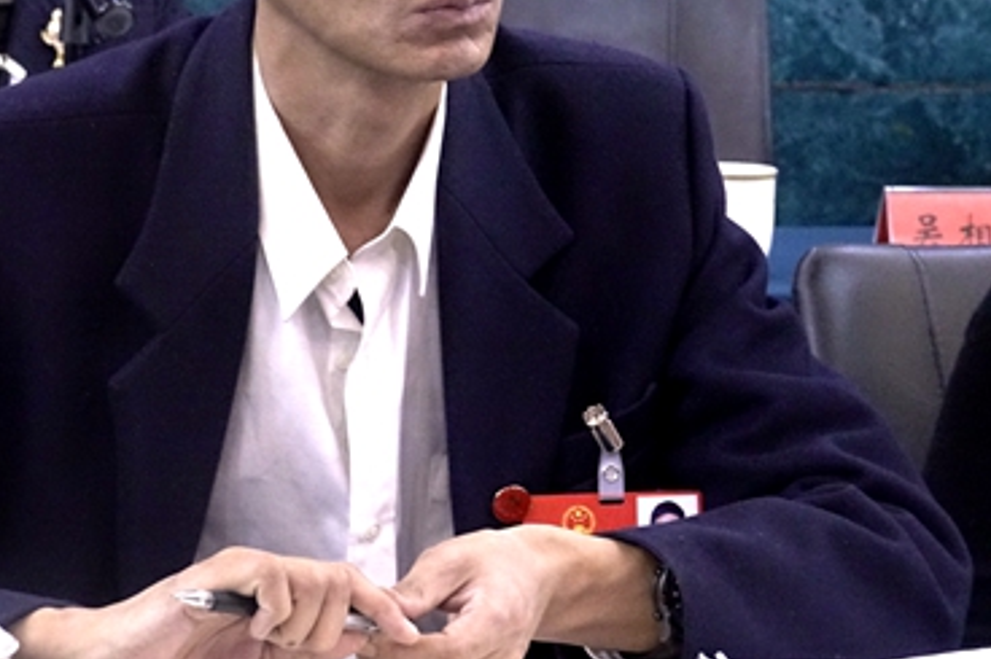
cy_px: 229
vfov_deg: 7.2
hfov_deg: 10.8
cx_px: 399
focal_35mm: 190
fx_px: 5228
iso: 1600
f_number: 4.5
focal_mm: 35.68
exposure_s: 1/30
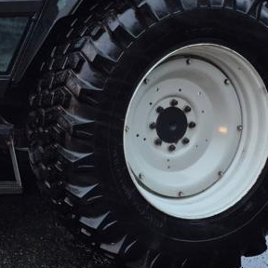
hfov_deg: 19.2
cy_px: 47
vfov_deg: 21.9
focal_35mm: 78
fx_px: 683
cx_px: -143
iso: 640
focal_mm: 5.4
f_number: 1.8
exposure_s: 1/100
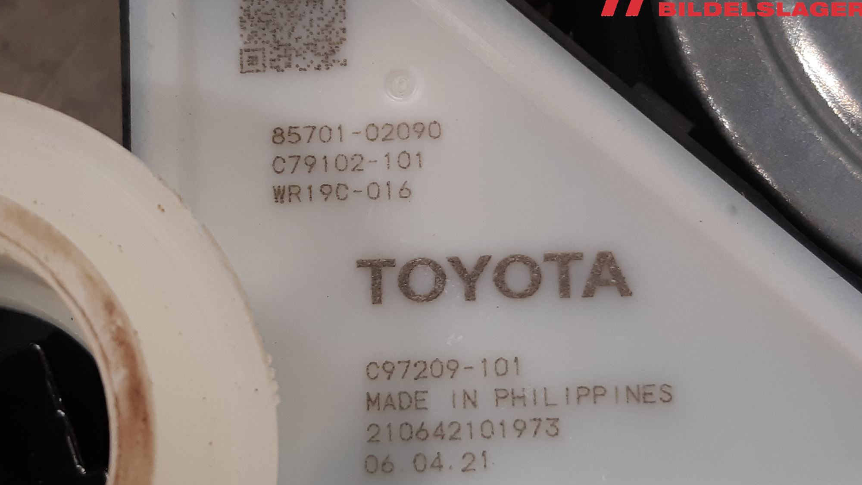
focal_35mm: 29
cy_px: 274
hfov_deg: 66.1
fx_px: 663
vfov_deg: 40.1
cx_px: 424
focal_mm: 3.93
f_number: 1.7
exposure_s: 1/50
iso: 80
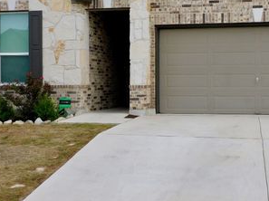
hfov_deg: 32.6
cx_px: 169
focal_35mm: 59
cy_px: 46
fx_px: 458
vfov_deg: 24.4
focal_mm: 6.3
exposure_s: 1/640
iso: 125
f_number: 3.8
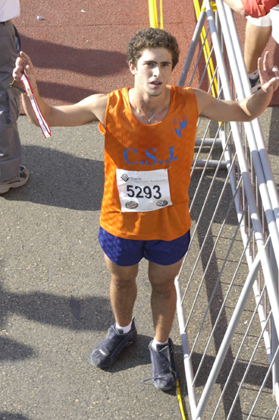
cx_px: 133
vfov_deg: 18.0
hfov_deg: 12.0
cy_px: 201
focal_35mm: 114
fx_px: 1327
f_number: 8
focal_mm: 70
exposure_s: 1/125
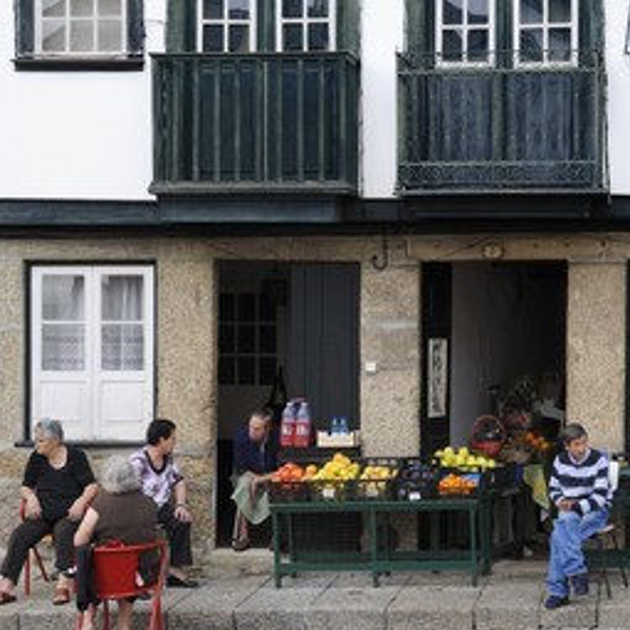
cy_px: 326
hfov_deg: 20.5
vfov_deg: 20.6
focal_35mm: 84
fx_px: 1730
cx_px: 460
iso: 400
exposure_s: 1/160
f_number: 9
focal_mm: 60
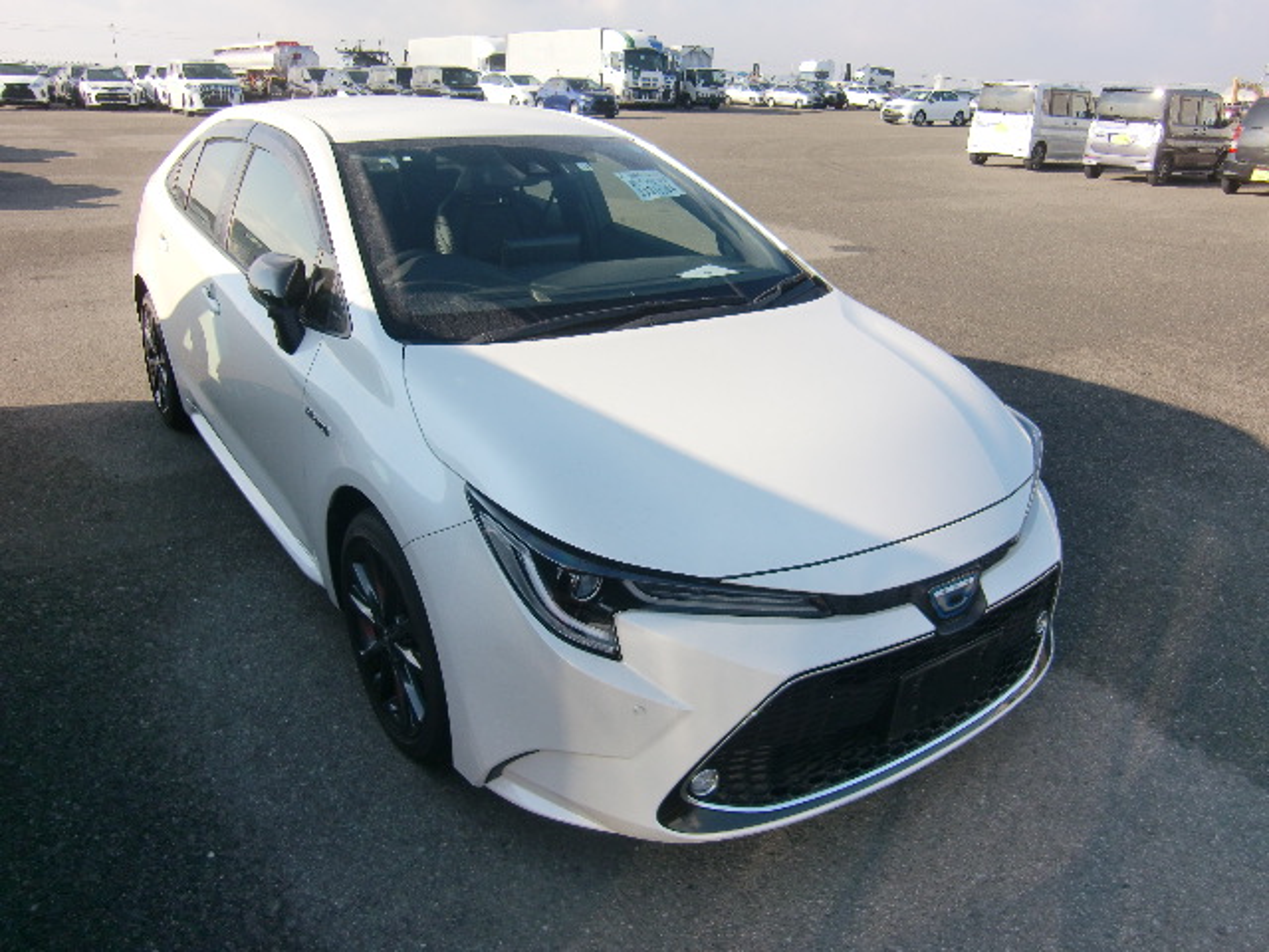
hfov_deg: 63.4
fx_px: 1026
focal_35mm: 28
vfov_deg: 49.7
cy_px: 476
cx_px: 634
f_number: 2.6
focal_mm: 4.9
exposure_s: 1/1000
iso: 64
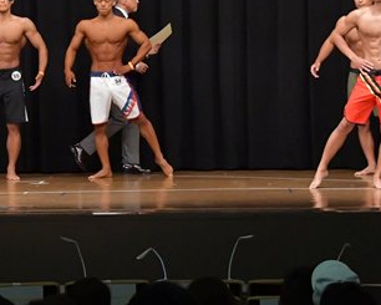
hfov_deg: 8.7
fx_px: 2493
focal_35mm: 221
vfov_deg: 7.0
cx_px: 85
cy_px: 68
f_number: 5.6
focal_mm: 62
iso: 6400
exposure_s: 1/400
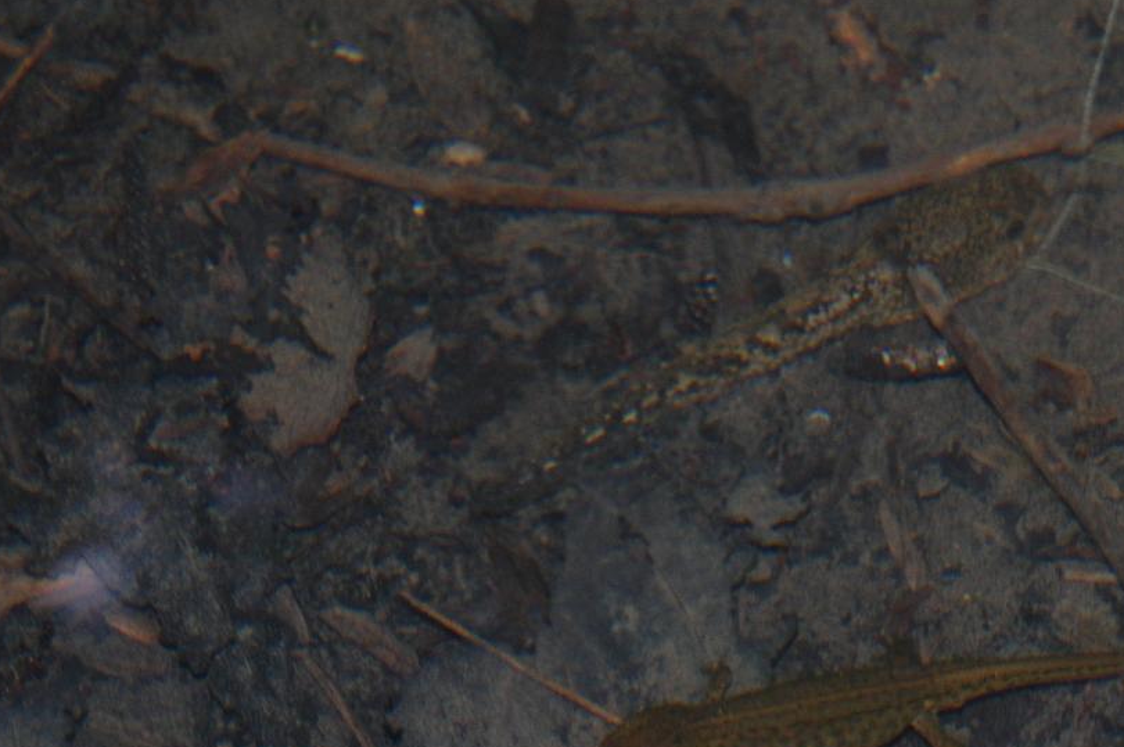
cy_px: 308
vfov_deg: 9.0
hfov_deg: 13.4
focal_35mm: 153
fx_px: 4770
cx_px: 895
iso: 400
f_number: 5.6
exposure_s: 1/60
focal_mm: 55
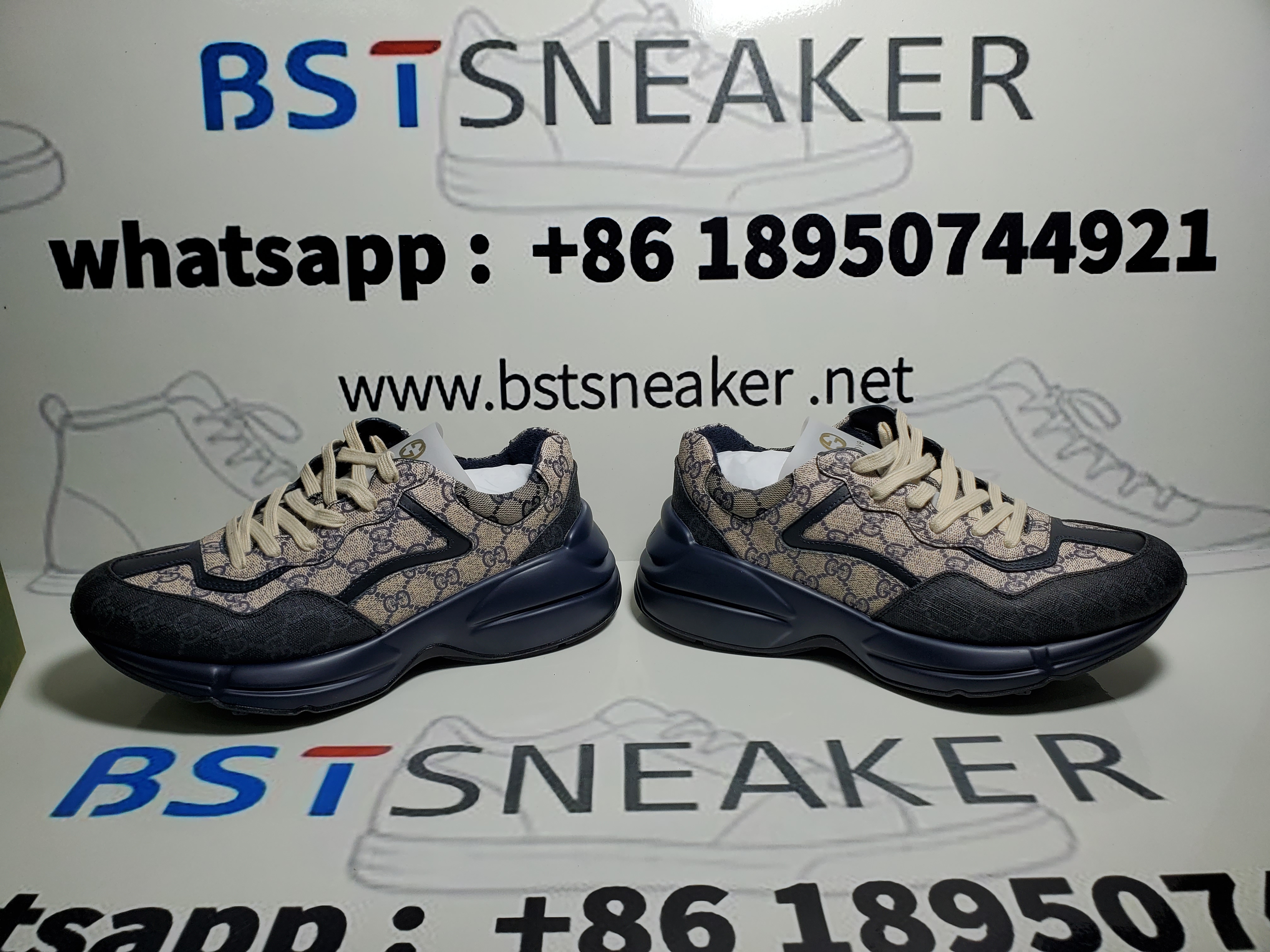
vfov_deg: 53.1
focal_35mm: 26
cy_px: 476
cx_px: 635
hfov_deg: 67.3
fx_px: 954
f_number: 2.4
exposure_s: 1/401
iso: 50
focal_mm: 4.3
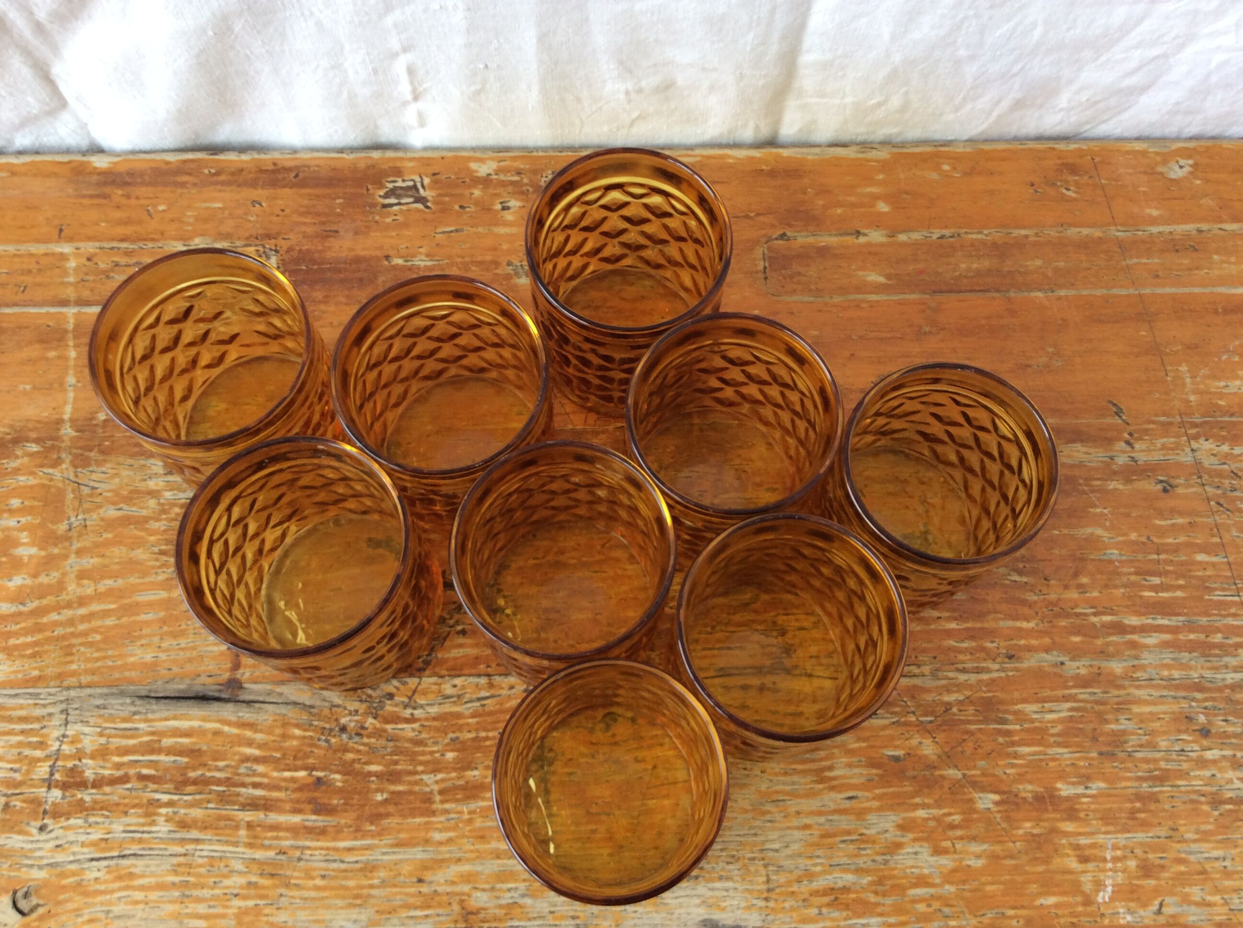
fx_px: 1147
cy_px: 464
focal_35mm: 32
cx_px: 622
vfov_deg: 44.1
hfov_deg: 56.9
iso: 50
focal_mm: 3.3
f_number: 2.4
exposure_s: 1/25
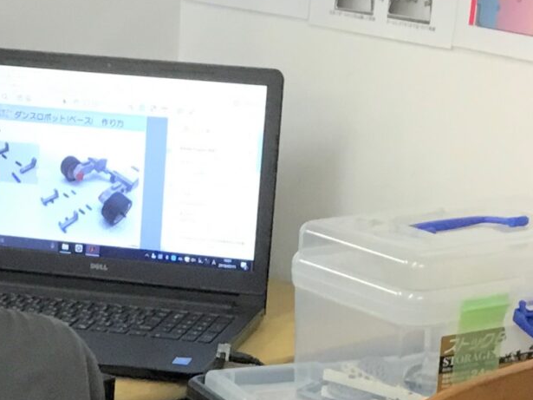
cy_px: 542
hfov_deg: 15.2
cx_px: 131
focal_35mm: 129
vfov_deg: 11.2
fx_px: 1986
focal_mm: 3.3
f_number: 2.4
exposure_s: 1/33
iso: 125
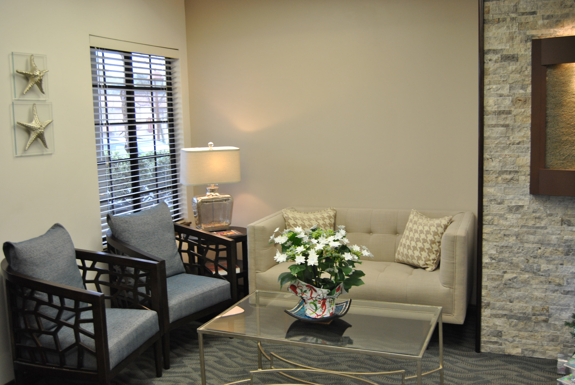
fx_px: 576
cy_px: 192
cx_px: 288
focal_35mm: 36
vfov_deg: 37.0
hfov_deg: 53.1
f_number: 3.8
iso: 280
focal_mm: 24
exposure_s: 1/30
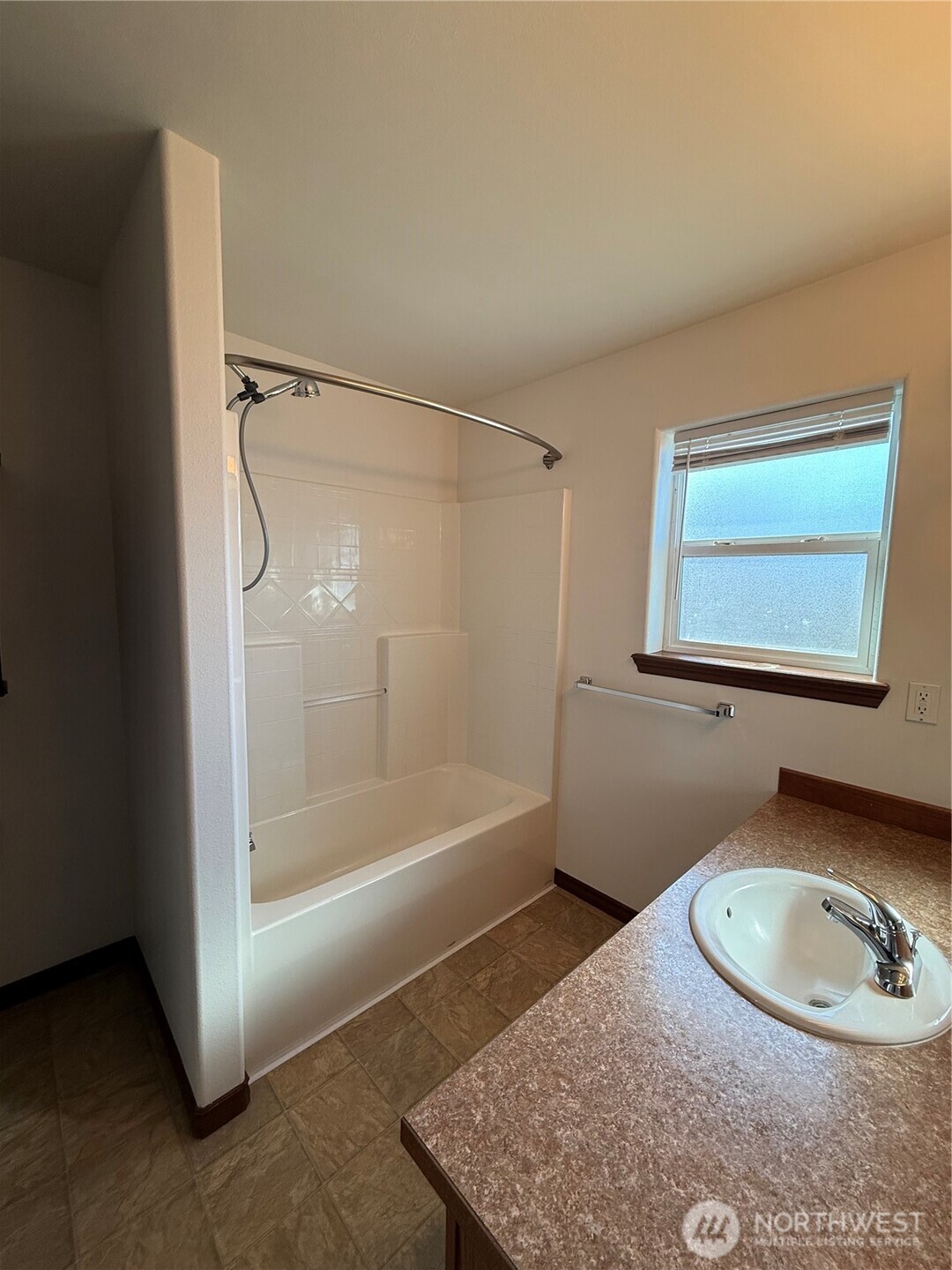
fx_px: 513
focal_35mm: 14
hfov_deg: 85.7
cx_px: 476
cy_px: 635
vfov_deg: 102.1
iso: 125
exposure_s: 1/120
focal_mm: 2.22
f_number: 2.2
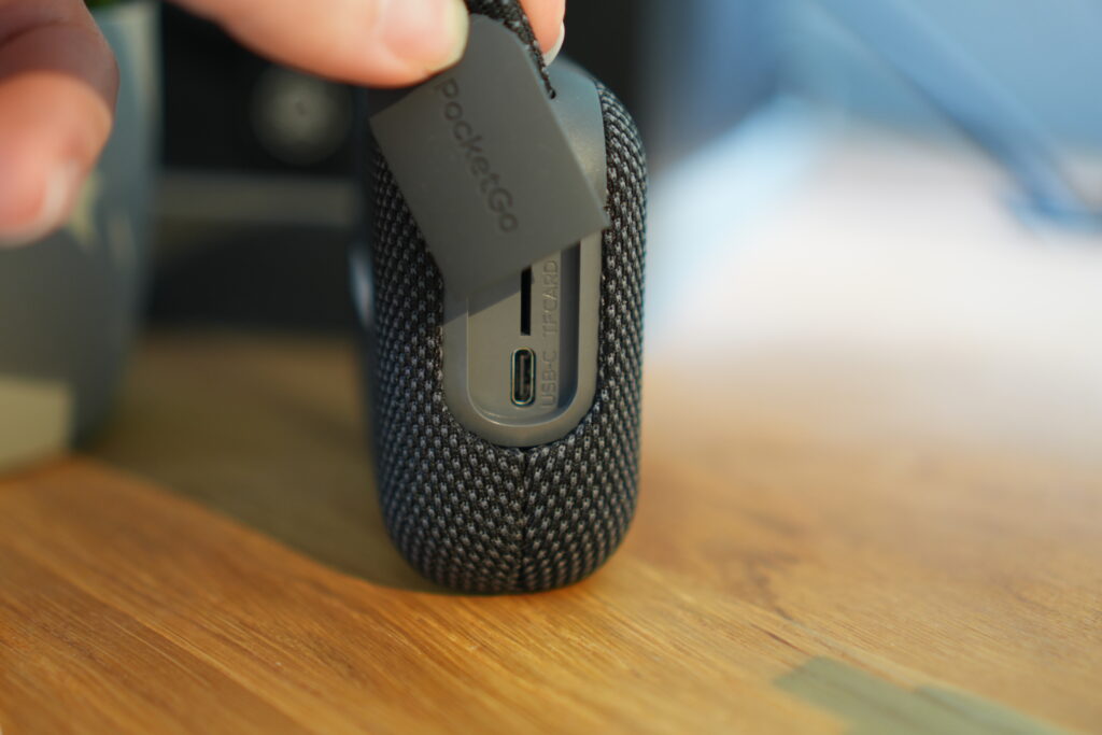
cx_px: 551
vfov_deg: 25.8
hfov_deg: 37.8
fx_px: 1607
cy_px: 368
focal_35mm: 52
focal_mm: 35
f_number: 1.8
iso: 320
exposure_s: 1/60
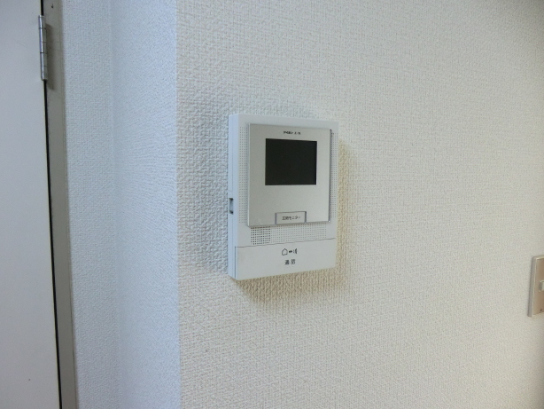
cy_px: 208
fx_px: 393
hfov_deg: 69.3
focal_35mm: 25
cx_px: 261
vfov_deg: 54.9
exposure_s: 1/60
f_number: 3.2
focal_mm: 4.3
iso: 125
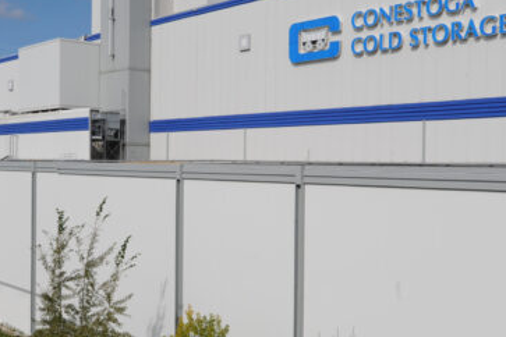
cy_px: 172
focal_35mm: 52
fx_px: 731
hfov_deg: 38.2
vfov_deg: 26.0
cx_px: 236
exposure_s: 1/500
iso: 200
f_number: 13
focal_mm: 30
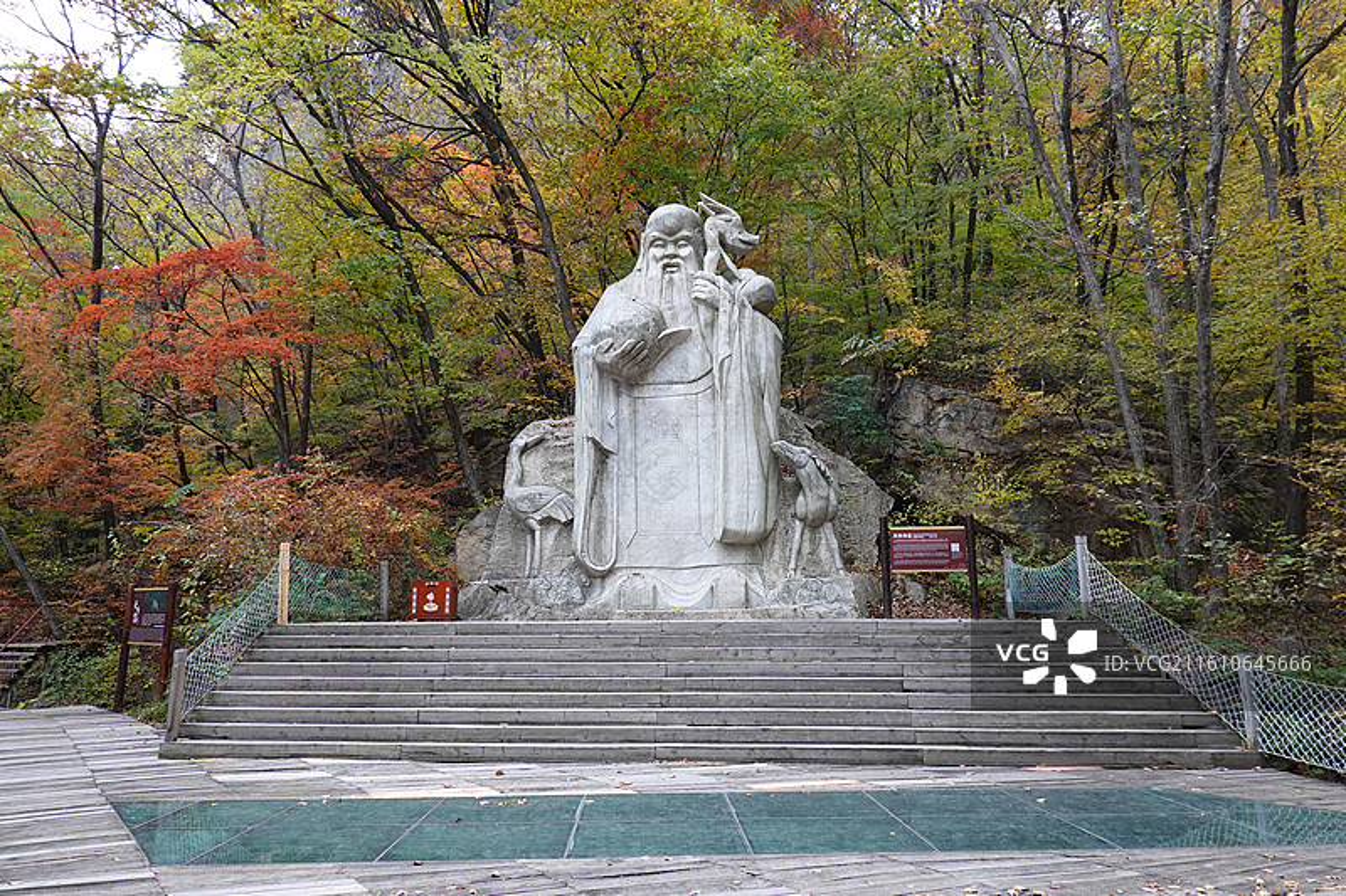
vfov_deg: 53.1
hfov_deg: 73.8
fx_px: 897
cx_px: 673
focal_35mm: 24
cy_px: 448
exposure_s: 1/30
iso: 200
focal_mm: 9
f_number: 2.8
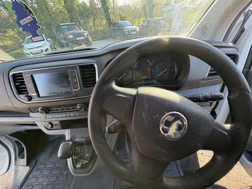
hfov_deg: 102.1
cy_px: 94
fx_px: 102
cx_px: 126
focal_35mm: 14
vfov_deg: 85.7
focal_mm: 2.22
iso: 200
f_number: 2.2
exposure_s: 1/98
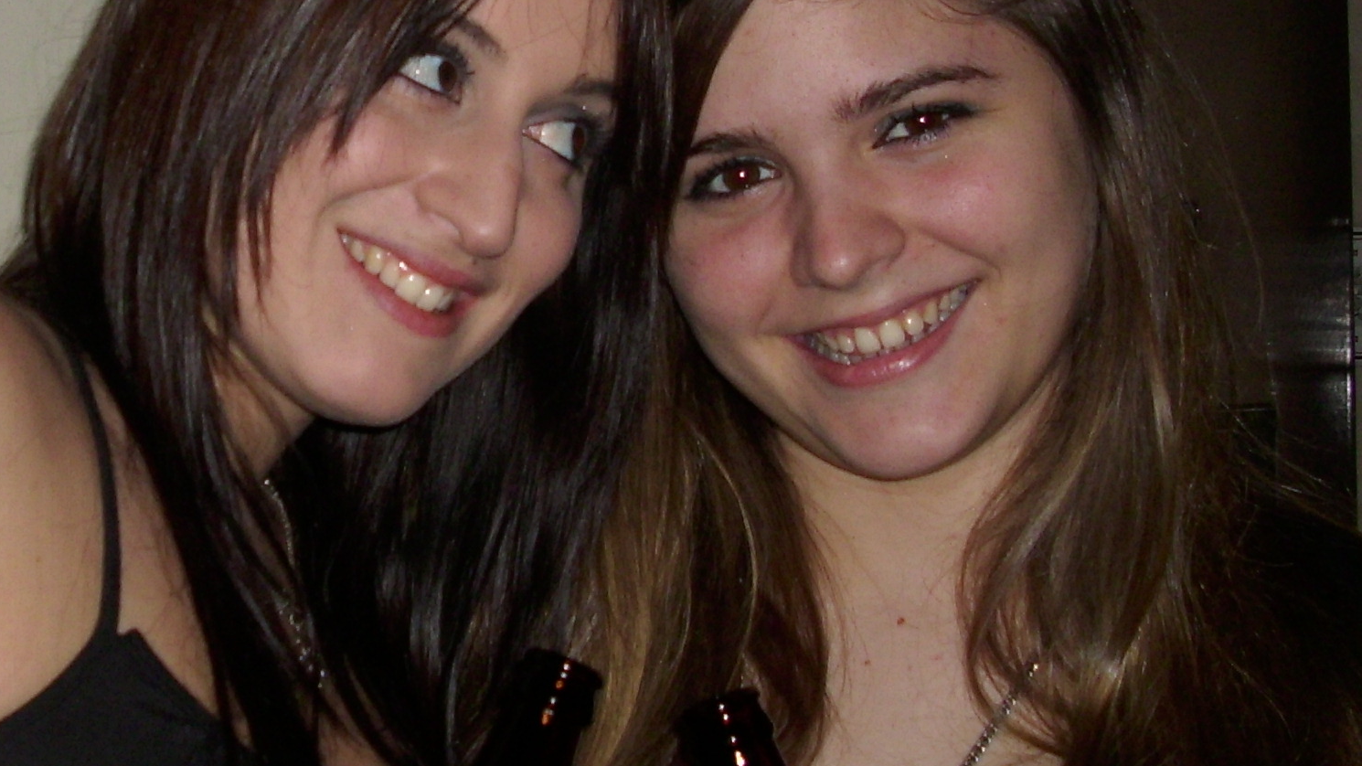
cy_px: 180
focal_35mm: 74
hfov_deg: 28.1
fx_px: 2672
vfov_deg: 16.2
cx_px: 309
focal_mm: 6.2
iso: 50
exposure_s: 1/60
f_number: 2.8
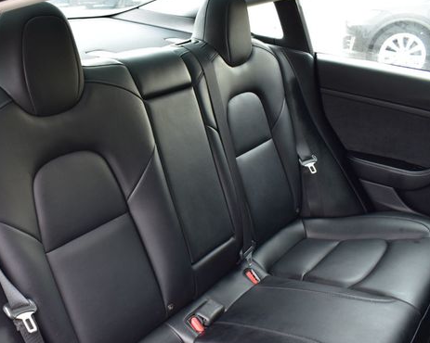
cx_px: 154
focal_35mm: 35
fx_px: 445
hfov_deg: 50.9
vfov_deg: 42.1
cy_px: 192
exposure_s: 1/15
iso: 400
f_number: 6.3
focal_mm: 18
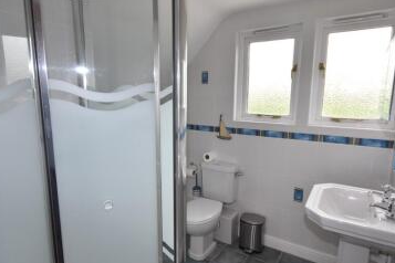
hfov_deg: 84.0
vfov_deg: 61.9
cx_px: 200
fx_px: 219
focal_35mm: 20
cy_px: 136
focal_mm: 10
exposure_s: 1/100
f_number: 5
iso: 400
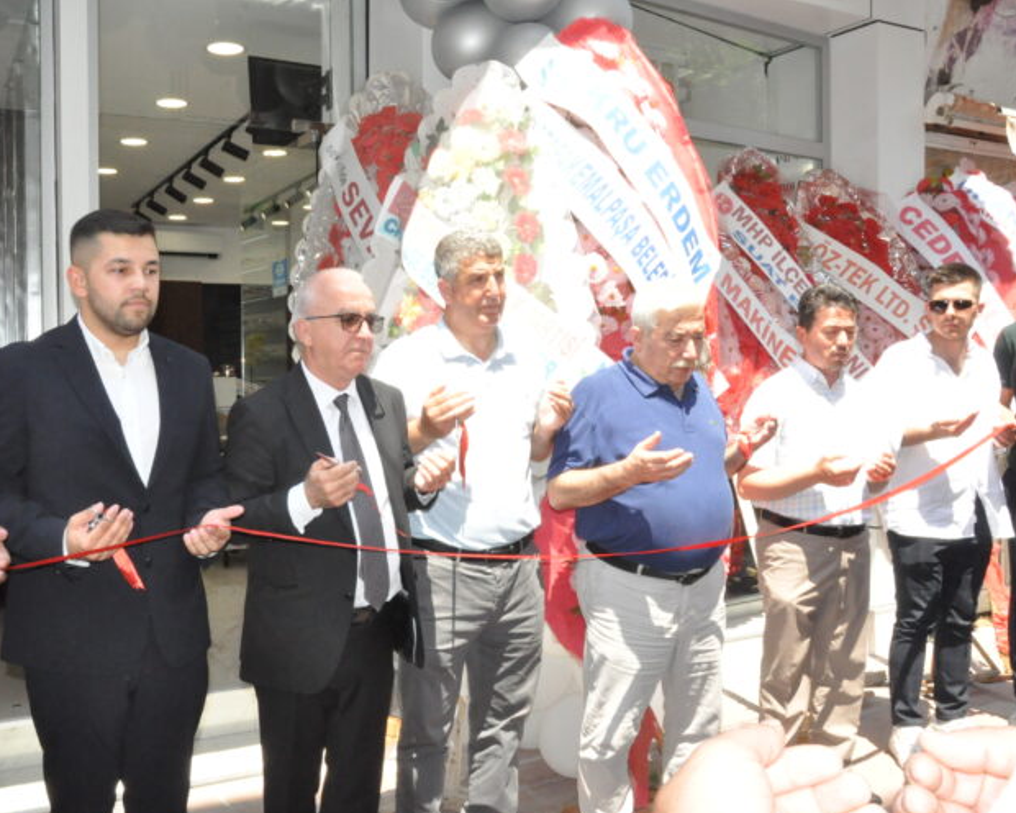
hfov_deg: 49.3
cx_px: 403
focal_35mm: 37
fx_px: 1100
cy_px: 403
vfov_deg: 40.6
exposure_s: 1/200
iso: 3200
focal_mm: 21
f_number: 25
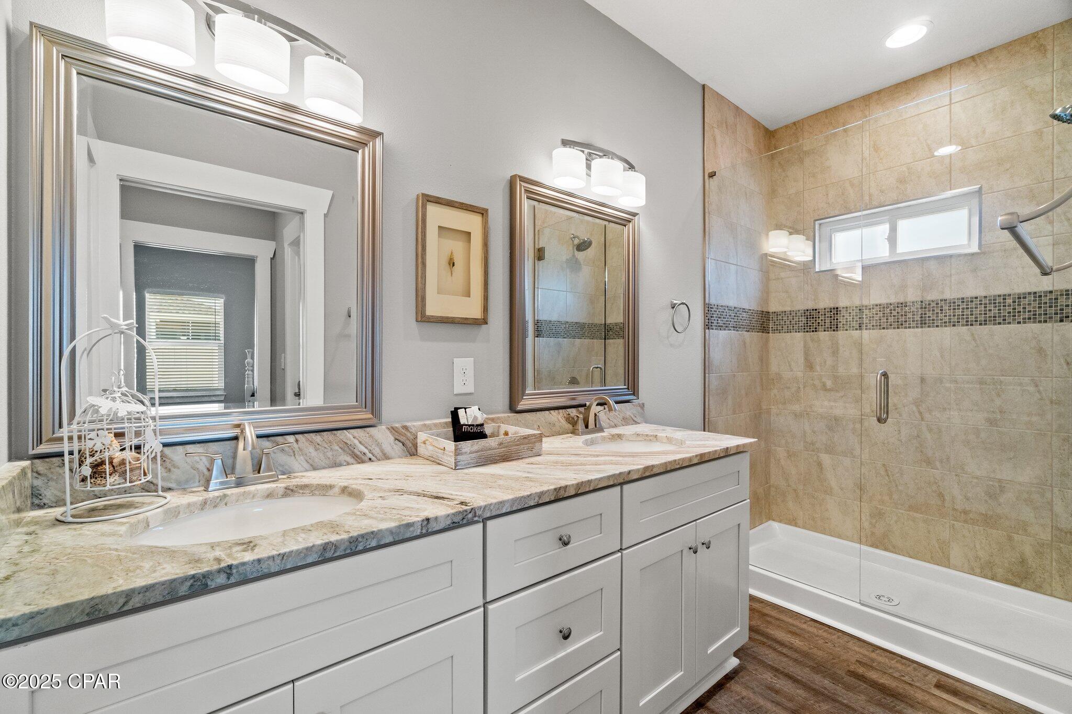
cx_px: 536
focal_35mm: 15
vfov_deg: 77.3
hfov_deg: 100.4
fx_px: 447
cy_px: 357
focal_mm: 10
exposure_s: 1/4
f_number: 8
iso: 400
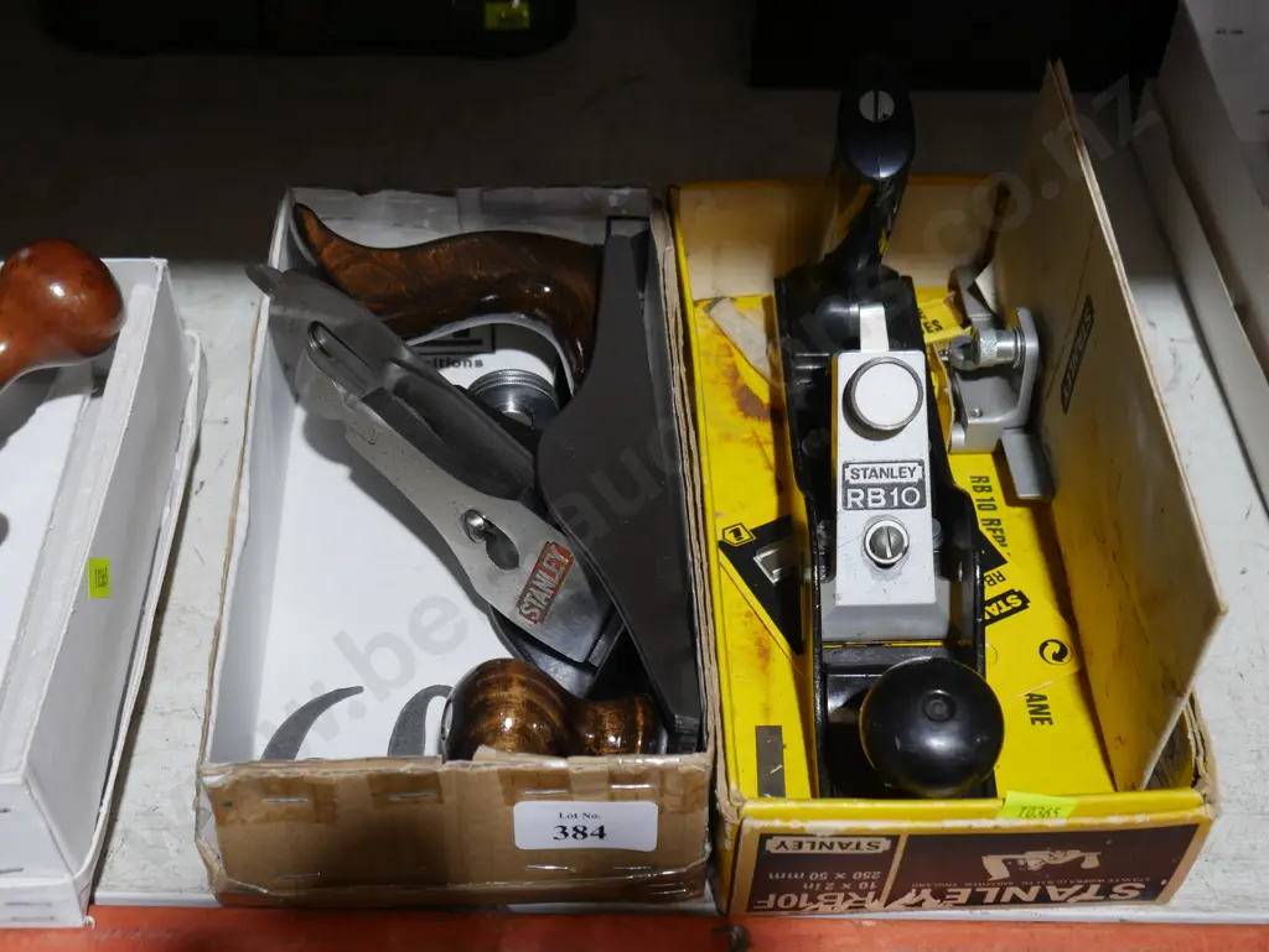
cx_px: 634
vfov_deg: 29.1
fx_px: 1834
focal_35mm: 50
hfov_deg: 38.2
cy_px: 476
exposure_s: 1/60
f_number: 5.3
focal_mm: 25
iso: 500
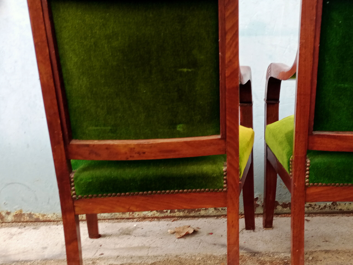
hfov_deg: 41.0
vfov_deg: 32.2
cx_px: 259
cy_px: 133
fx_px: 459
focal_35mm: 45
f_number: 1.8
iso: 124
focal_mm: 4.05
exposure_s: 1/50
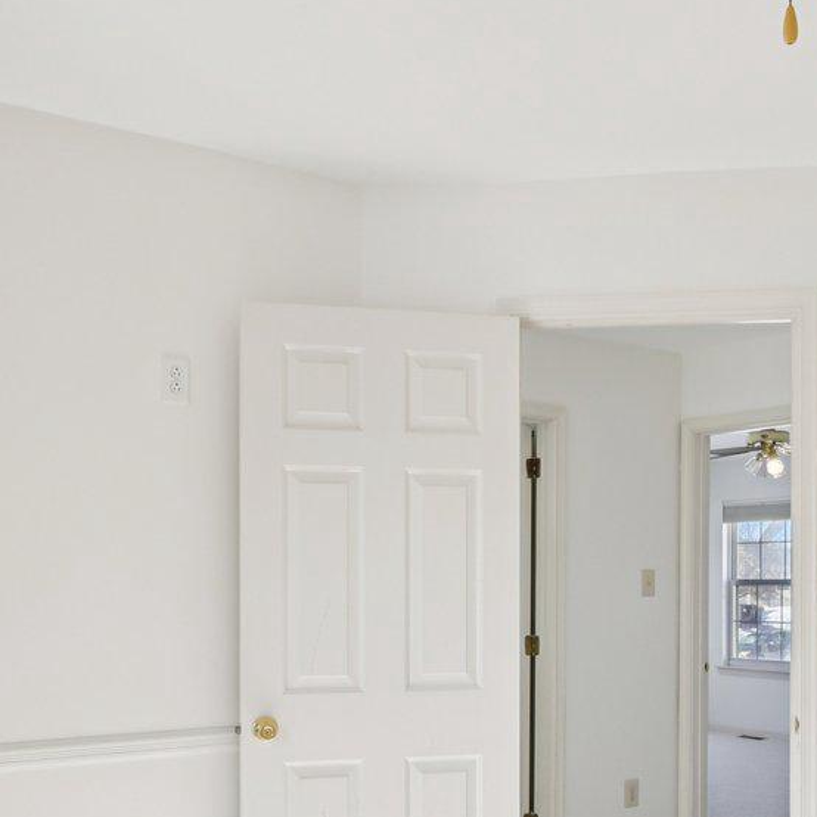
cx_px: 460
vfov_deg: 37.4
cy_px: 619
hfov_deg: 38.3
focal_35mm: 44
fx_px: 1175
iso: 100
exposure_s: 1/50
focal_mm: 14
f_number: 8
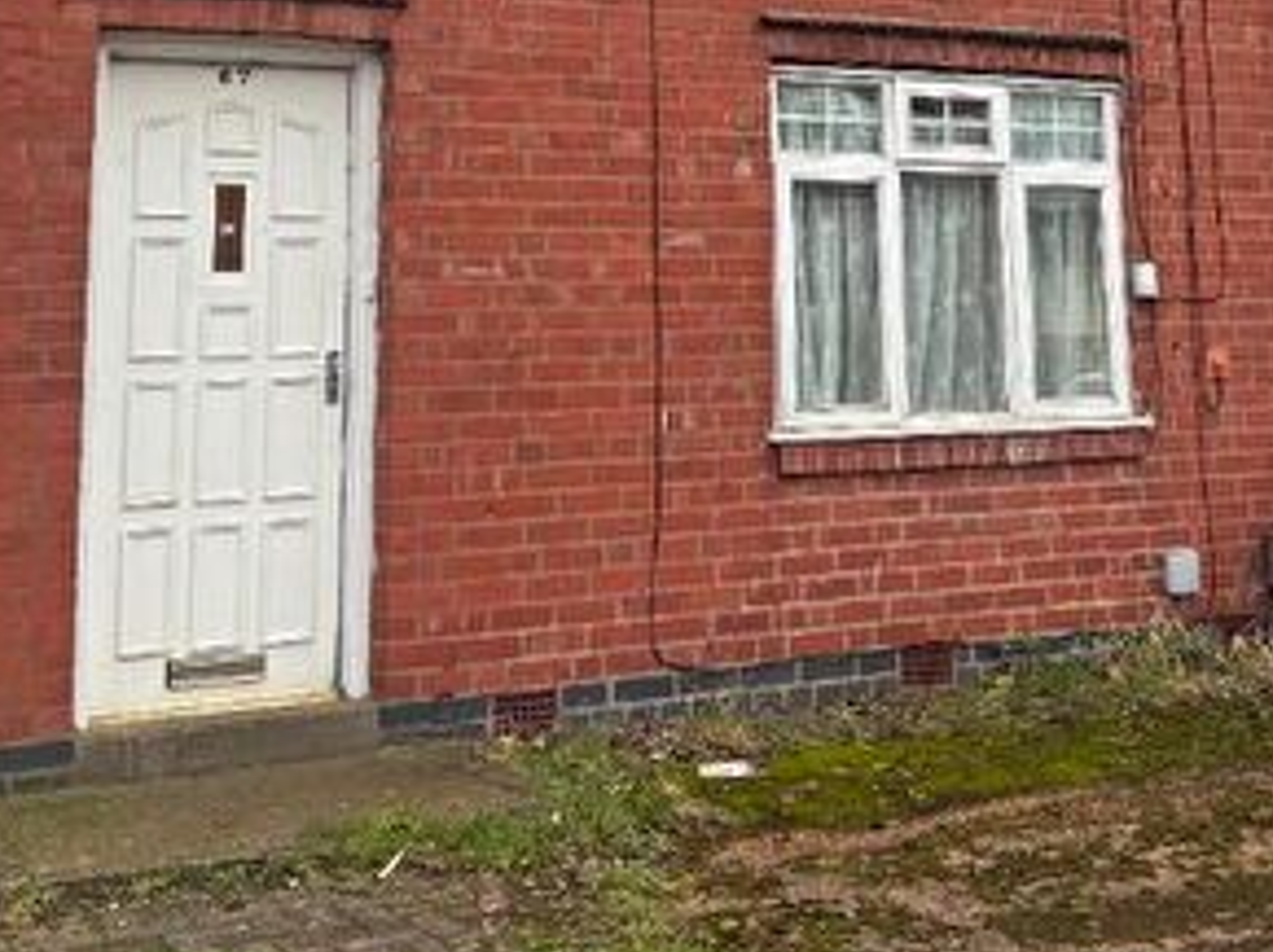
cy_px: -15
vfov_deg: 24.0
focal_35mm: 58
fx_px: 2131
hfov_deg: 33.1
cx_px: 786
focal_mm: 6.76
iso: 80
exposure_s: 1/343
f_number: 1.78
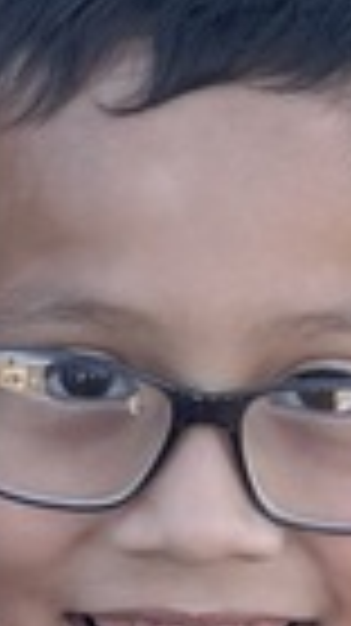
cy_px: 757
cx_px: 14
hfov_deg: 5.8
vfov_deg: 10.2
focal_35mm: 208
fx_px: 3448
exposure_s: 1/245
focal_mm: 5.7
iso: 40
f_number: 1.5
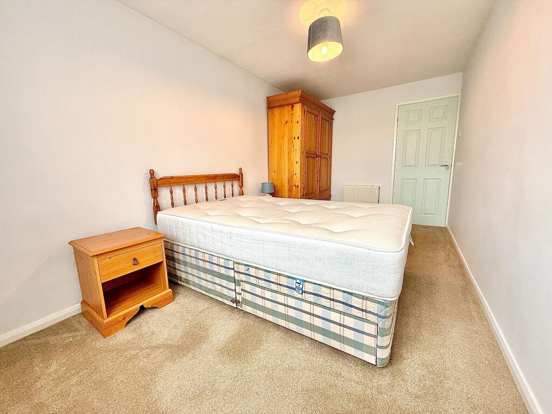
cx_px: 276
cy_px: 207
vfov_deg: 85.7
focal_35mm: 14
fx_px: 223
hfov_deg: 102.1
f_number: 2.2
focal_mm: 2.22
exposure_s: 1/99
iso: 125
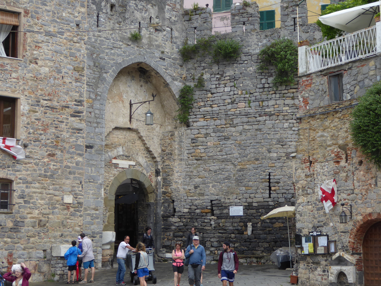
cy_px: 143
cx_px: 190
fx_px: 870
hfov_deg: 24.7
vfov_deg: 18.7
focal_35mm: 79
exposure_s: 1/200
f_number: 4.6
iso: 160
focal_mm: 13.2
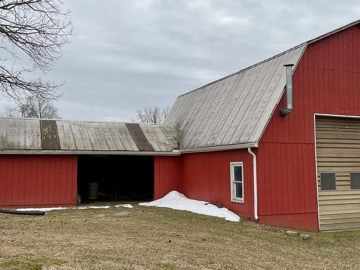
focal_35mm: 41
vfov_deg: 35.1
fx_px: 426
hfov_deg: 45.6
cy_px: 126
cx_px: 212
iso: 16
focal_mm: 3
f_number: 1.8
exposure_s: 1/883
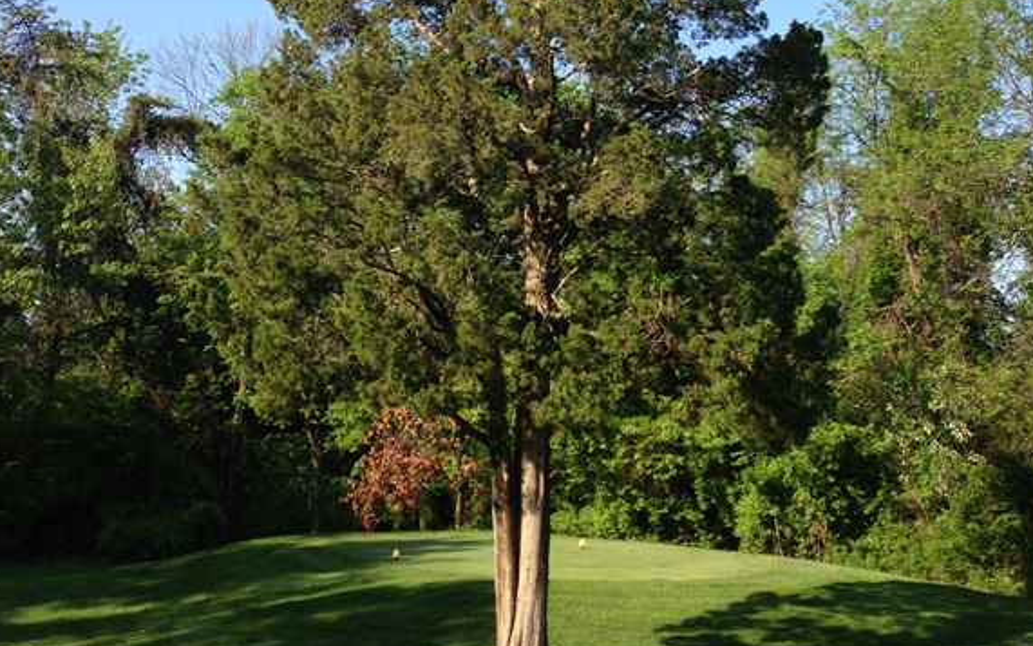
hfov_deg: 41.0
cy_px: 62
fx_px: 1380
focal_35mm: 49
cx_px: 528
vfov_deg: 25.5
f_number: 2.4
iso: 50
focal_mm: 4.13
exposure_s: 1/809
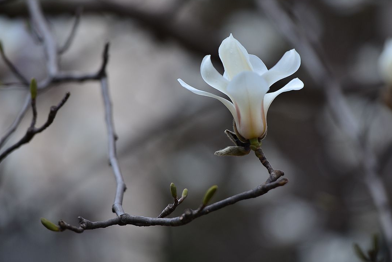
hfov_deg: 8.2
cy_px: 119
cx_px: 208
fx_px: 2724
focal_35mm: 250
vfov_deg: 5.5
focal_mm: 200
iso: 320
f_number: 2.8
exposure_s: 1/320
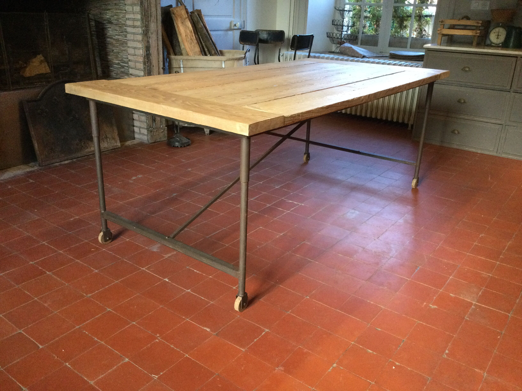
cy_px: 196
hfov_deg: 58.4
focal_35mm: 31
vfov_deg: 45.4
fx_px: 467
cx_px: 261
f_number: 2.4
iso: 200
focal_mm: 3.3
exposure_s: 1/33
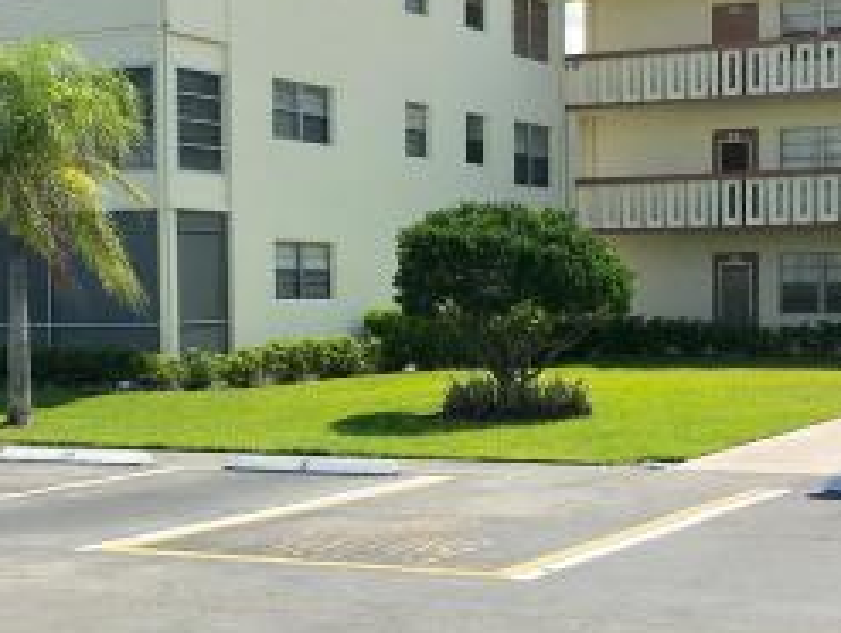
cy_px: 398
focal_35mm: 75
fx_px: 1825
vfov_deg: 19.7
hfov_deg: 26.0
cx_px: 429
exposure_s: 1/3497
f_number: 2.2
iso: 25
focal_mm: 4.15
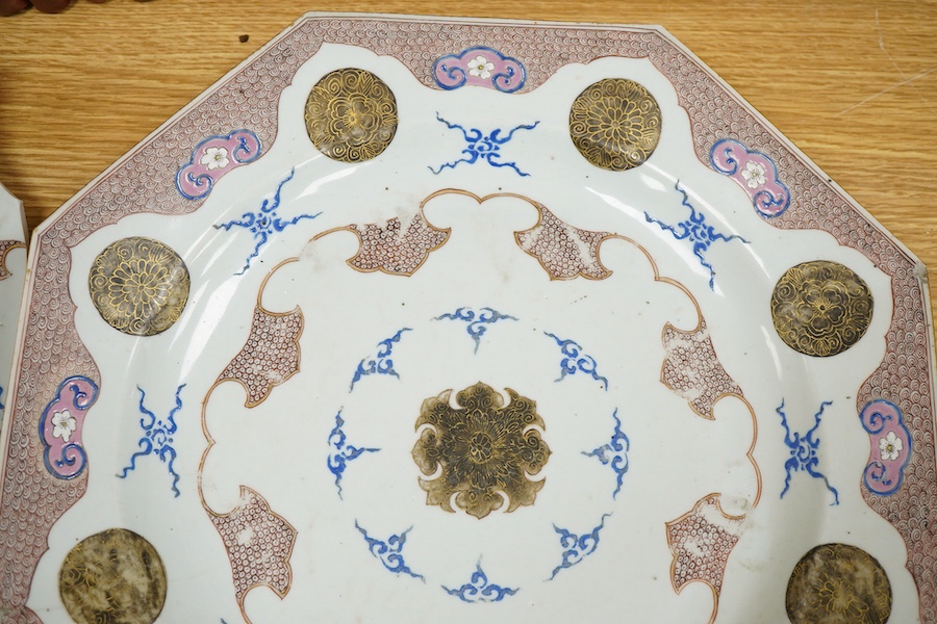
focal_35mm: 45
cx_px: 468
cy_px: 312
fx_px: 1171
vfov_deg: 29.9
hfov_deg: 43.6
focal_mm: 30
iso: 1250
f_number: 8
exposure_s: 1/125
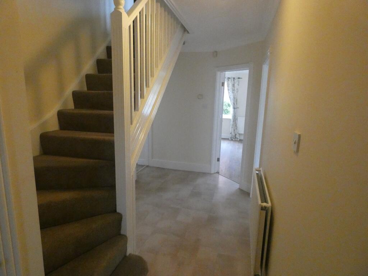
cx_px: 184
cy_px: 138
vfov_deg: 66.0
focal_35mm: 20
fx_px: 213
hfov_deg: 81.7
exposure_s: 1/60
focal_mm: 3.6
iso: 1600
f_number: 2.8
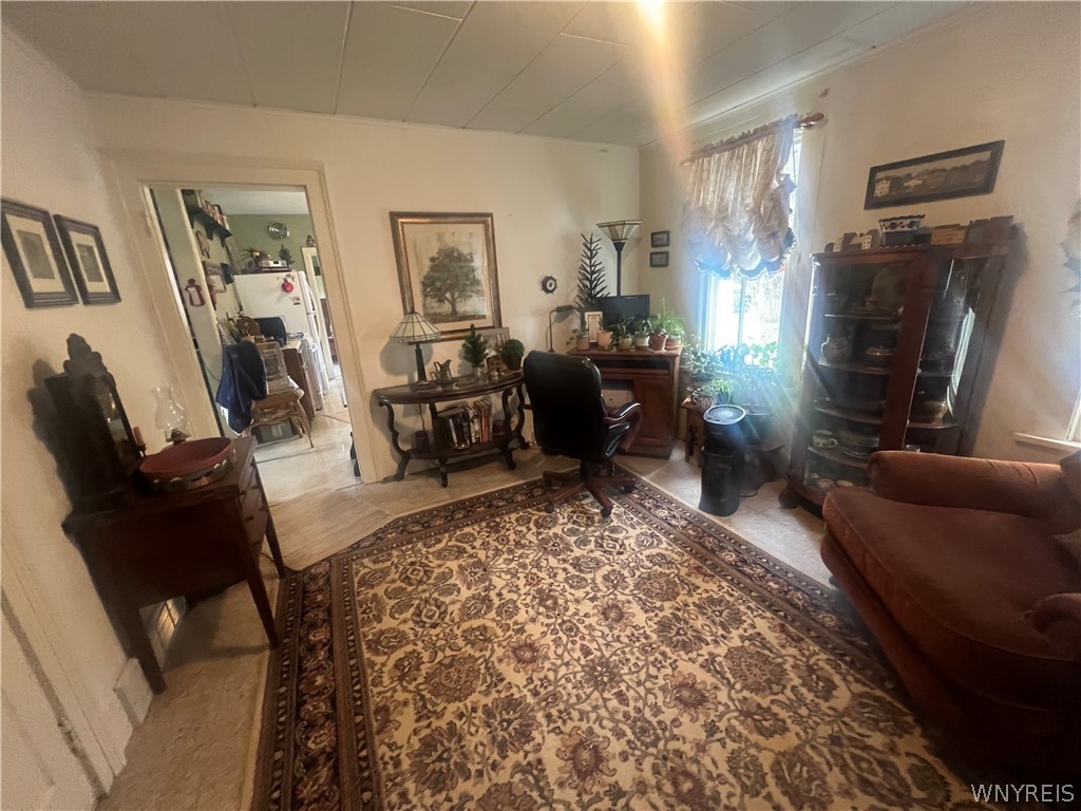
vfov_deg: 89.9
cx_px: 540
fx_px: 406
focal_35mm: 13
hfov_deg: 106.2
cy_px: 406
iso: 640
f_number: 1.8
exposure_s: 1/60
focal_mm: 1.57
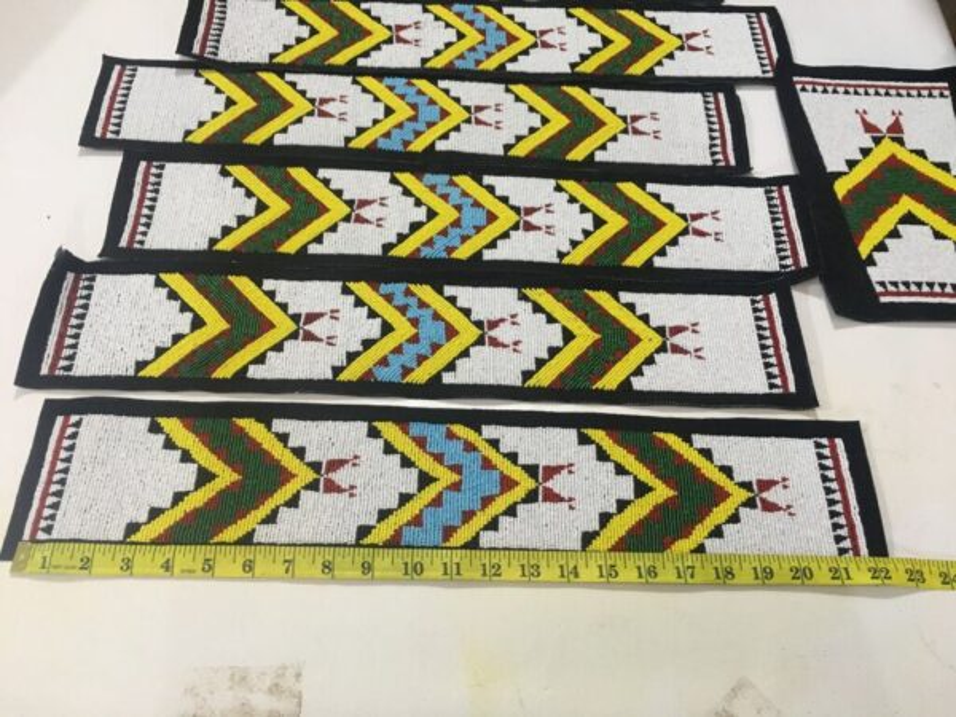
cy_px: 358
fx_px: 801
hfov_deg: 61.7
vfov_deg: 48.2
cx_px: 478
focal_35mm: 29
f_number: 2.2
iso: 250
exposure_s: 1/33
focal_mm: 4.15
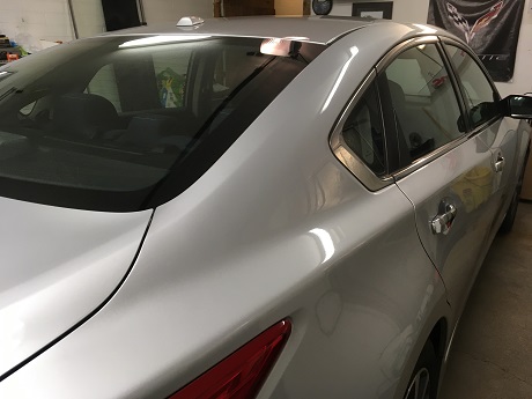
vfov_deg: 48.2
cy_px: 200
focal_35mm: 29
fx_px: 446
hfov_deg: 61.7
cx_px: 266
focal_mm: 4.15
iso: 32
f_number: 2.2
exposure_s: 1/30
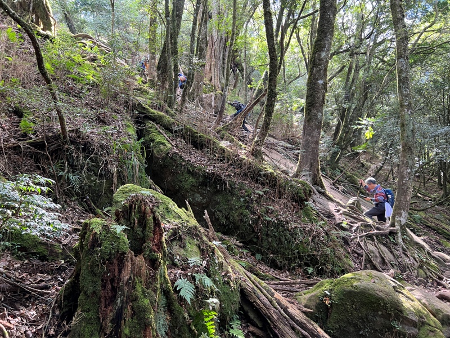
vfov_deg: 53.1
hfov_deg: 67.3
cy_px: 169
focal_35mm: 26
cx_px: 225
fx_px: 338
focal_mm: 5.7
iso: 125
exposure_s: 1/77
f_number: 1.5
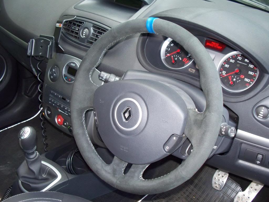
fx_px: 365
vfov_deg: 30.9
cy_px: 101
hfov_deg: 40.4
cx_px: 134
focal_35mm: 47
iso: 200
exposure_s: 1/30
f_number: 2.9
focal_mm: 9.9
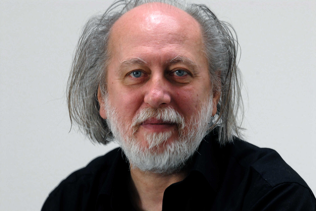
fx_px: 2636
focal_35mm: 300
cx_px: 158
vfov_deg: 4.6
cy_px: 106
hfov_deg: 6.9
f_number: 10
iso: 400
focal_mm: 200
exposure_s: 1/15
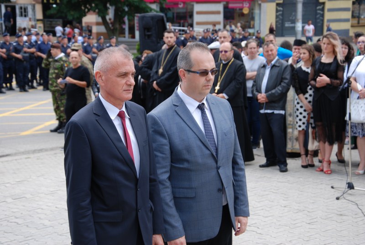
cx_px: 182
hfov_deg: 27.0
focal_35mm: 75
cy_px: 122
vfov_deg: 18.2
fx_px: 762
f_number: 5.6
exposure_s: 1/125
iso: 140
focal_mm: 50
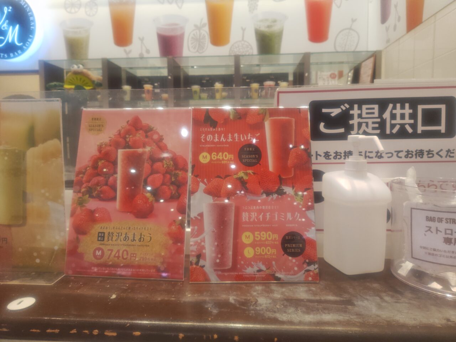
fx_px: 303
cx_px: 228
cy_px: 171
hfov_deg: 73.9
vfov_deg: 58.9
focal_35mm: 23
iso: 205
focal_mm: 5.56
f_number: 1.9
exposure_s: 1/100
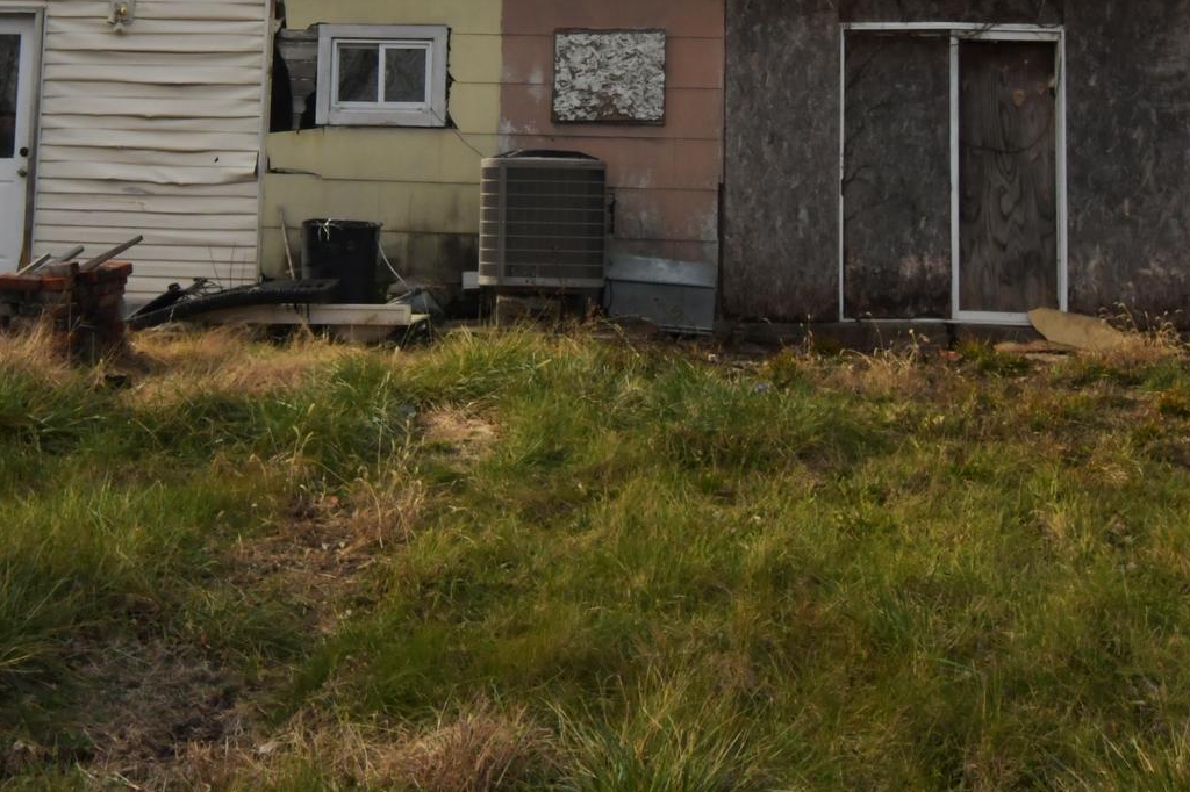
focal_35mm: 48
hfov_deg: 41.0
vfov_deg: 27.0
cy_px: 64
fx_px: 1586
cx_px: 517
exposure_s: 1/800
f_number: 14
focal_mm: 16
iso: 250
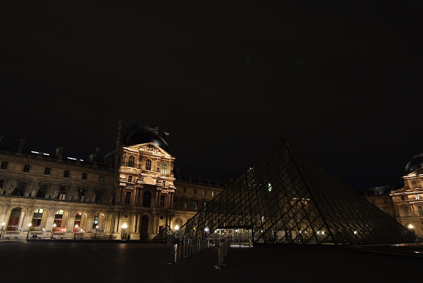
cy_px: 142
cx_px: 212
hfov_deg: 81.2
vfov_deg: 59.6
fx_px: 247
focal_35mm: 21
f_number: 5.6
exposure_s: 2
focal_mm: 14
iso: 200
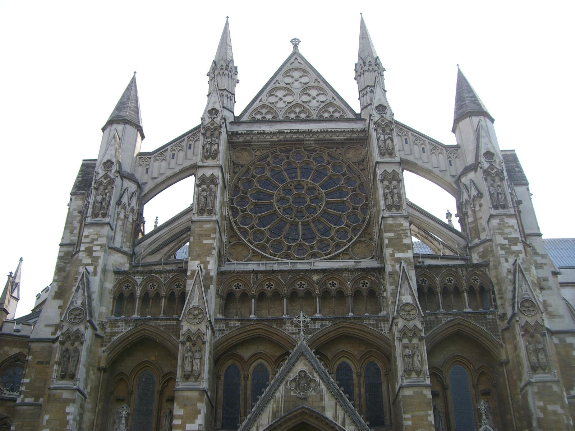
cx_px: 288
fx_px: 631
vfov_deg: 37.7
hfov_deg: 49.0
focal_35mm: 38
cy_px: 216
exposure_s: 1/320
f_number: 4.3
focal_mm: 6.2
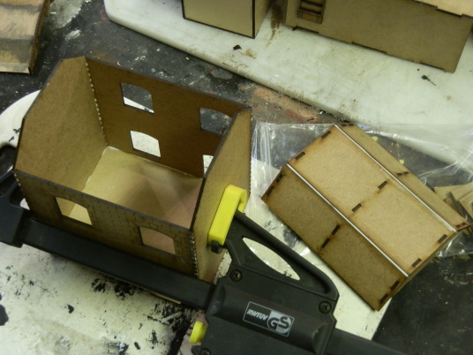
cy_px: 178
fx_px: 834
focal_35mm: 61
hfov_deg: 31.7
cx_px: 236
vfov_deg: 24.0
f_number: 3.7
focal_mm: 10.99
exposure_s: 1/10
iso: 200
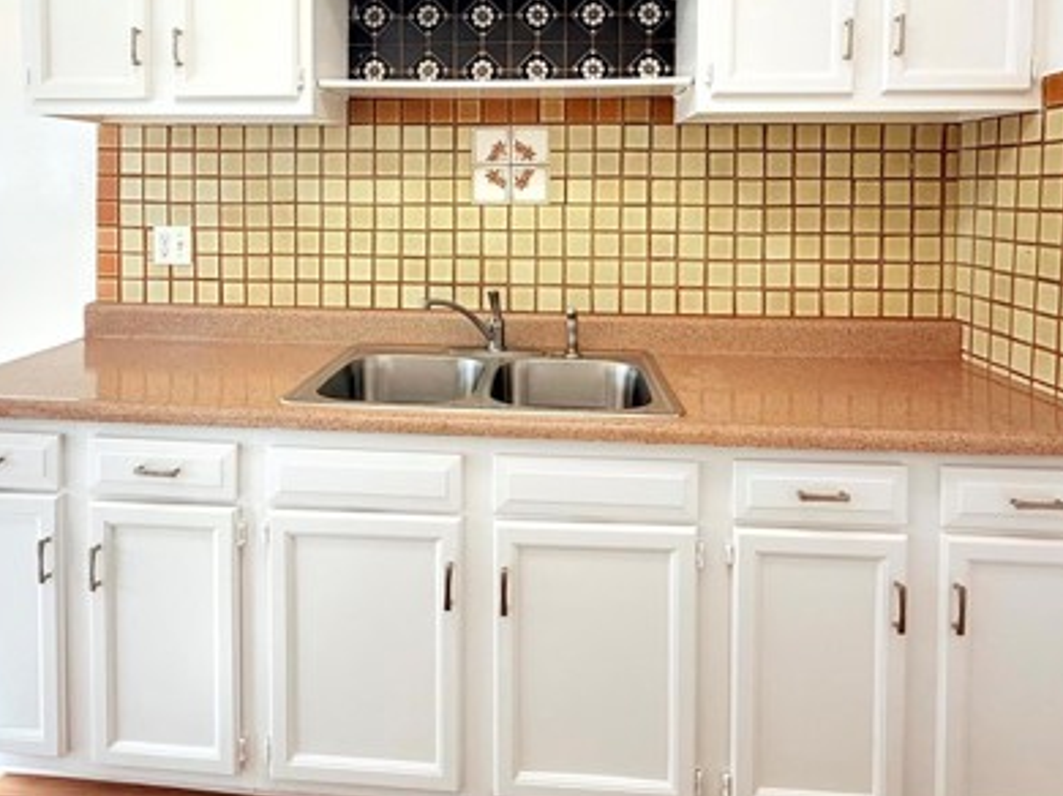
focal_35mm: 23
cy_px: 215
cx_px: 493
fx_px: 706
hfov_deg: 73.9
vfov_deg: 56.4
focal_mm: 2.22
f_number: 2.2
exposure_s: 1/120
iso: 80
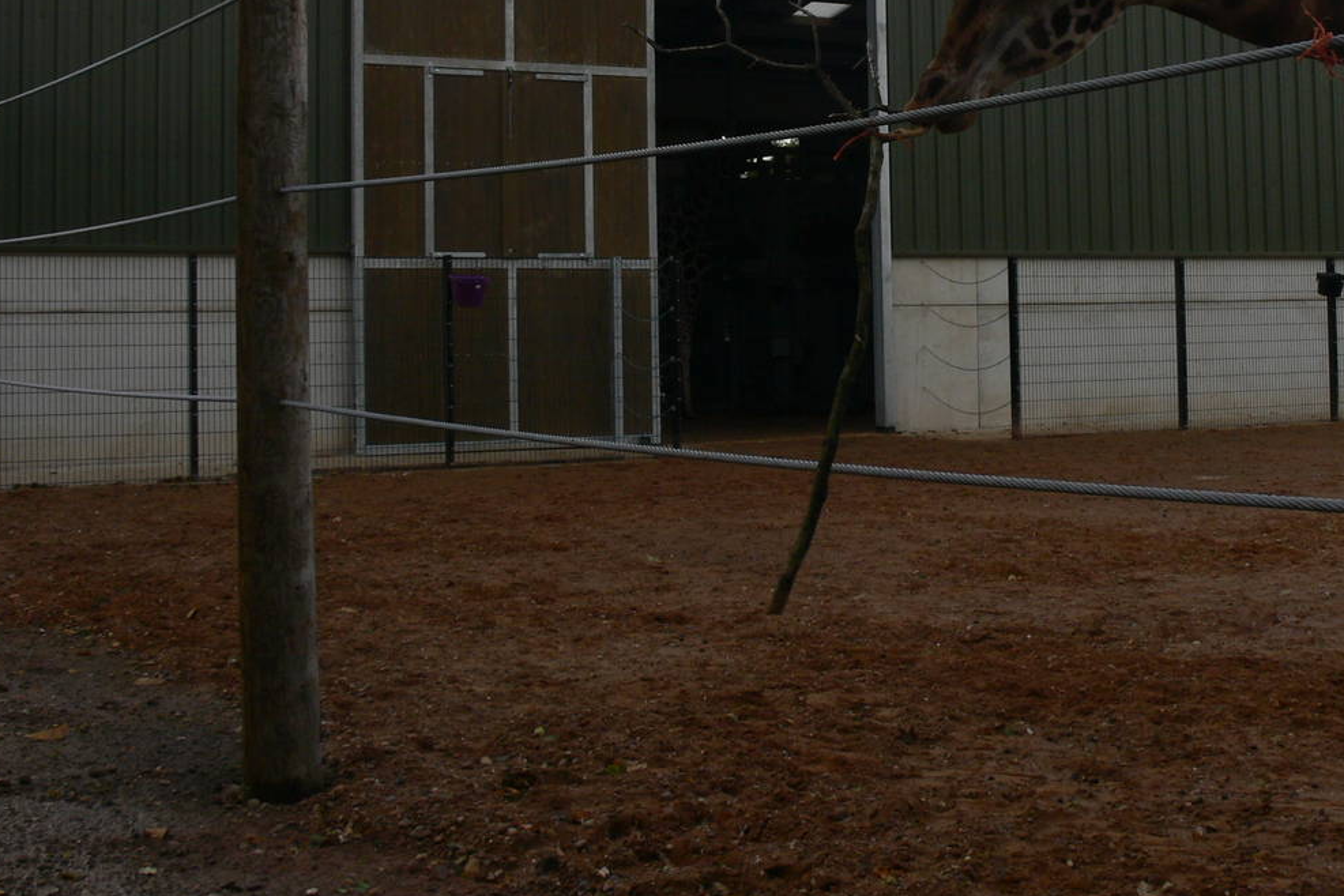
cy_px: 158
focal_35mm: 59
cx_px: 854
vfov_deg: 22.6
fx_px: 2202
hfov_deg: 33.7
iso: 80
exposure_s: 1/160
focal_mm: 7.4
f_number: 5.6
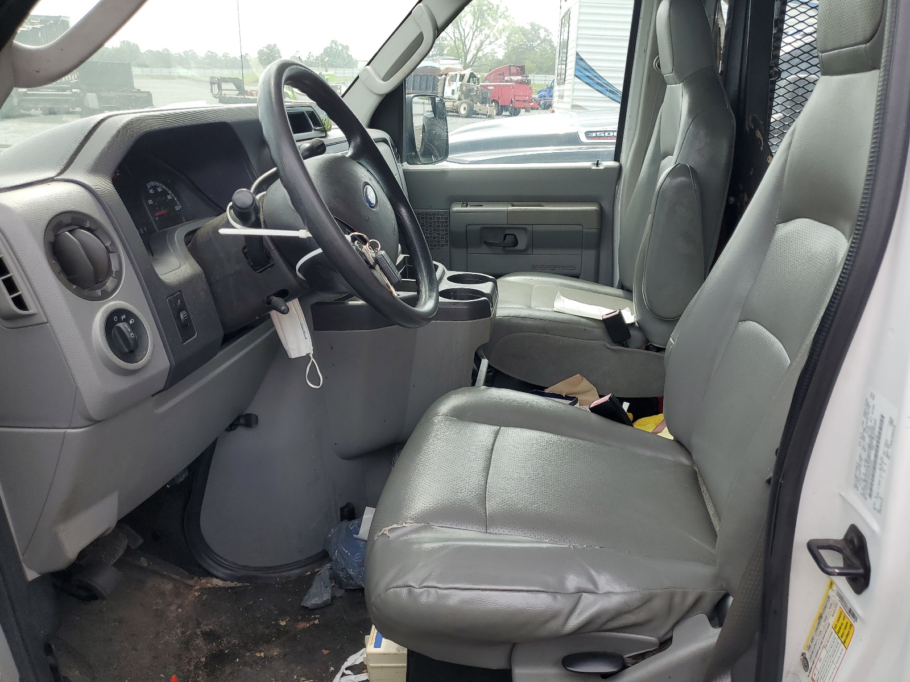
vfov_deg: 53.1
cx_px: 455
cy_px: 341
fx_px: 683
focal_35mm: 26
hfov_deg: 67.3
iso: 50
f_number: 1.5
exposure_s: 1/500
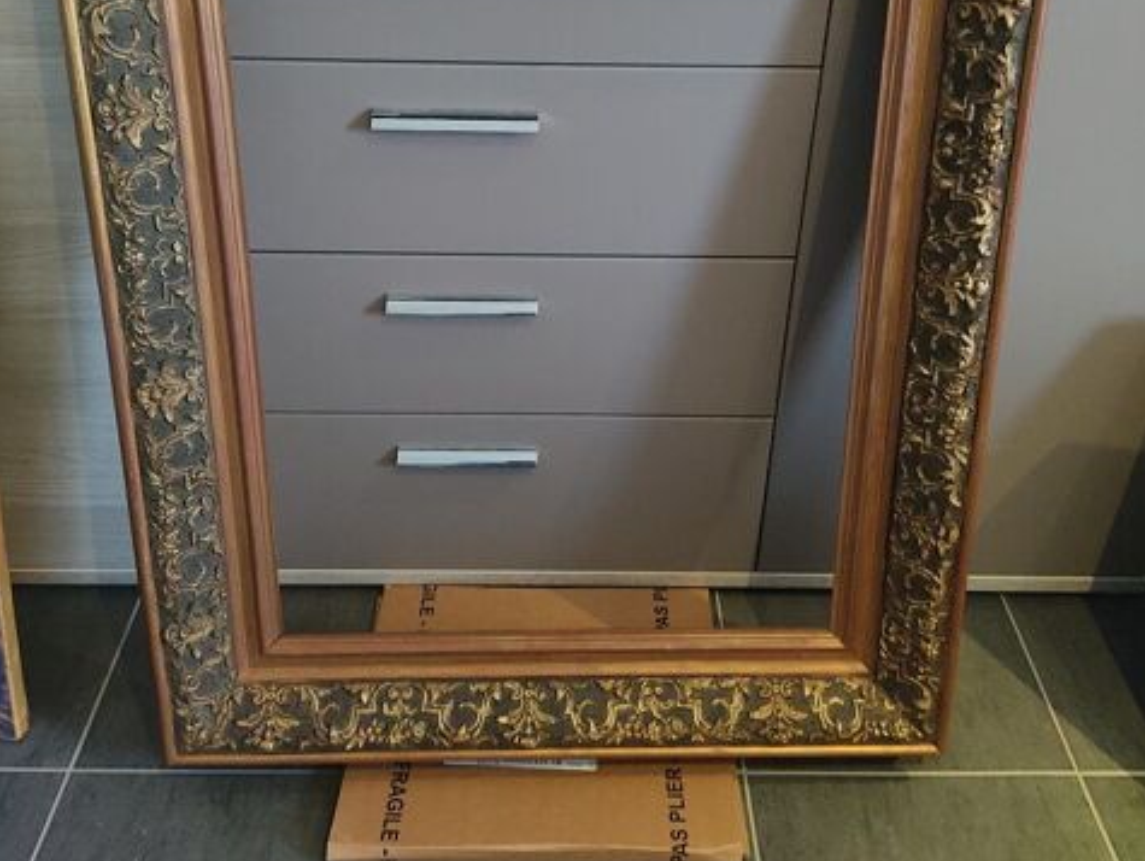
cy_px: 282
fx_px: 1159
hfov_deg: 52.6
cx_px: 574
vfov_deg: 40.2
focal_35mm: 35
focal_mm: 4.74
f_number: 1.79
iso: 2356
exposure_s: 1/17
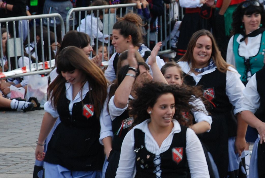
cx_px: 230
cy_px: 84
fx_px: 2917
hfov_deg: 5.2
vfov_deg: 3.5
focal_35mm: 395
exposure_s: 1/125
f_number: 5.6
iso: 250
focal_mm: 95
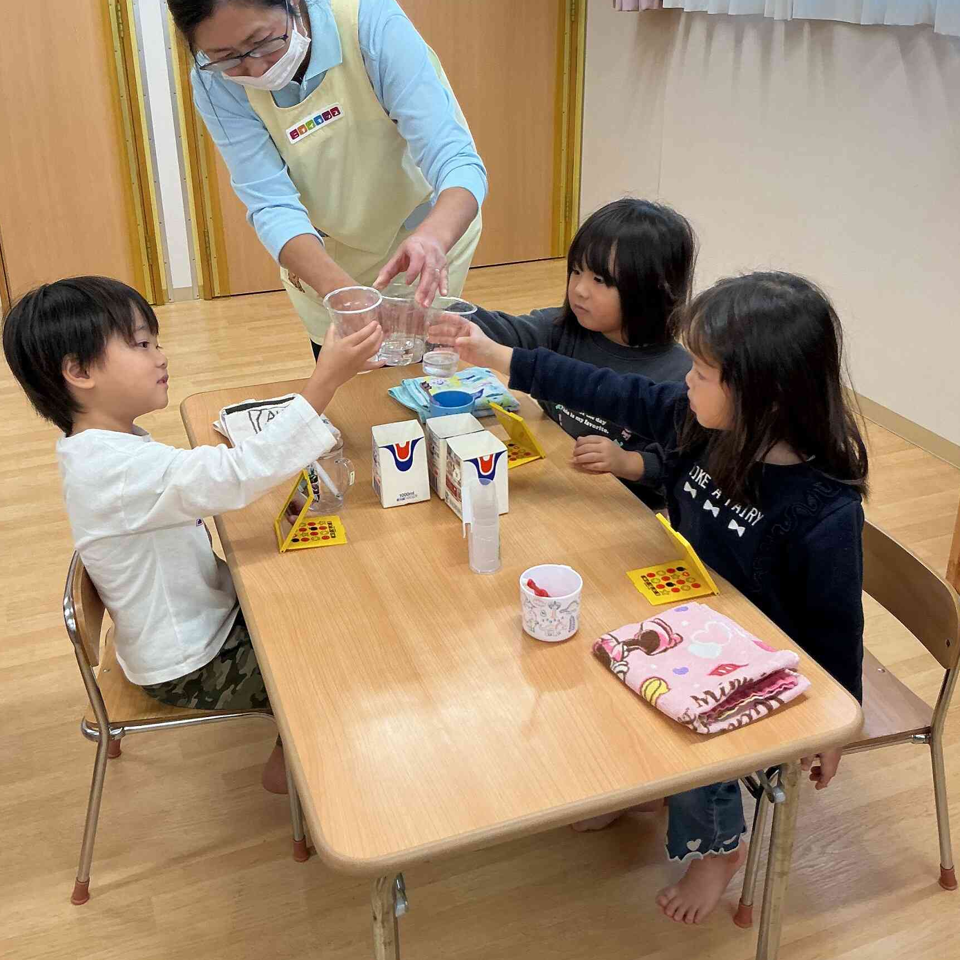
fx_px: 1130
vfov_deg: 45.9
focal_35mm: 36
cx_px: 474
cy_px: 402
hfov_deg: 46.0
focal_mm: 3
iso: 64
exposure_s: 1/120
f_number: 1.8
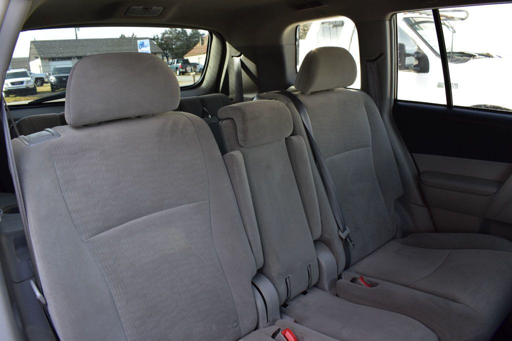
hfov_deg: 67.4
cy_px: 170
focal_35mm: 27
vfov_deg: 47.9
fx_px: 384
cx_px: 256
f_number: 8
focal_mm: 18
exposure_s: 1/50
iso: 400
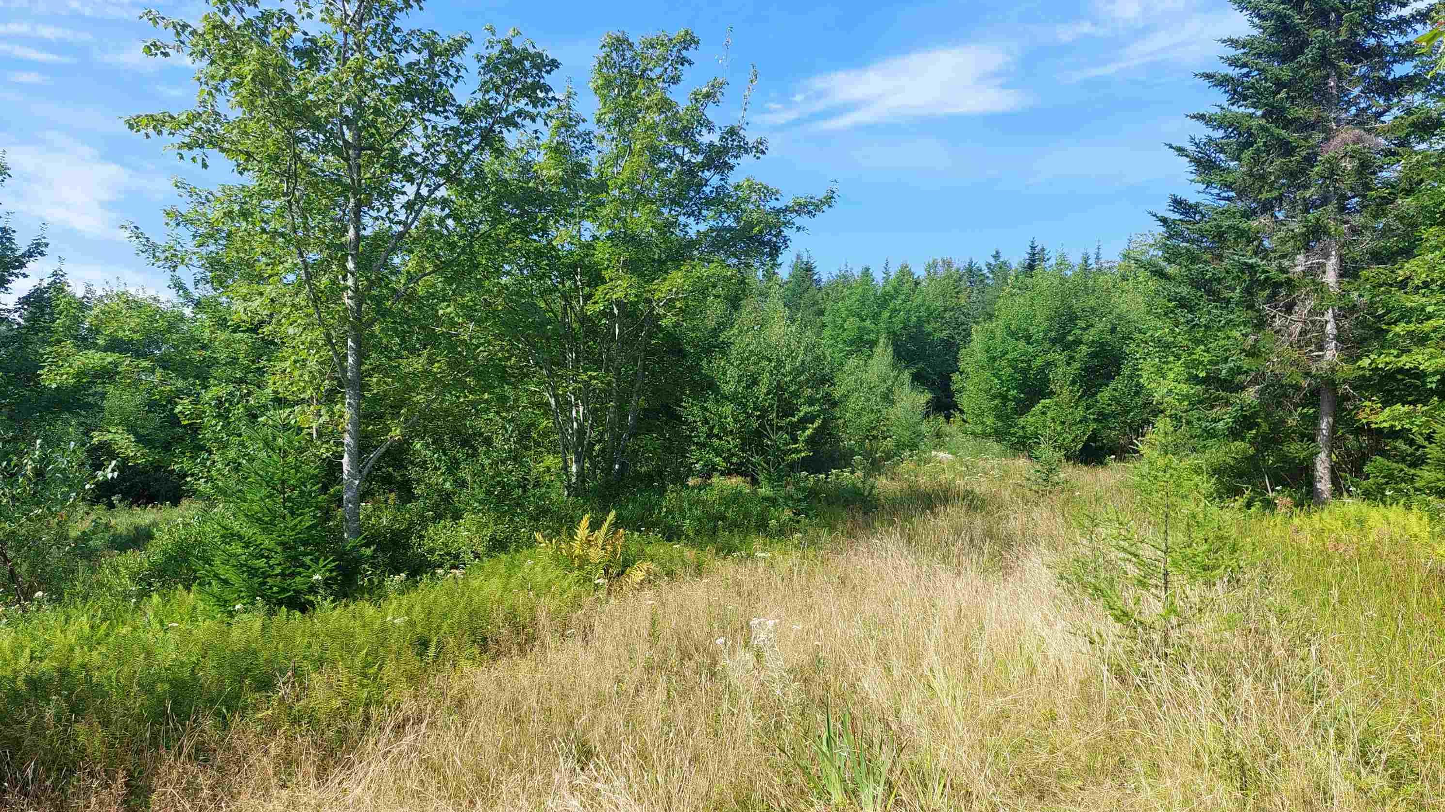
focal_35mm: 27
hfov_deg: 69.8
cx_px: 746
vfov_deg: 42.8
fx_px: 1034
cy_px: 450
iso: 25
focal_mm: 5.23
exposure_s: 1/675
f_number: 1.8
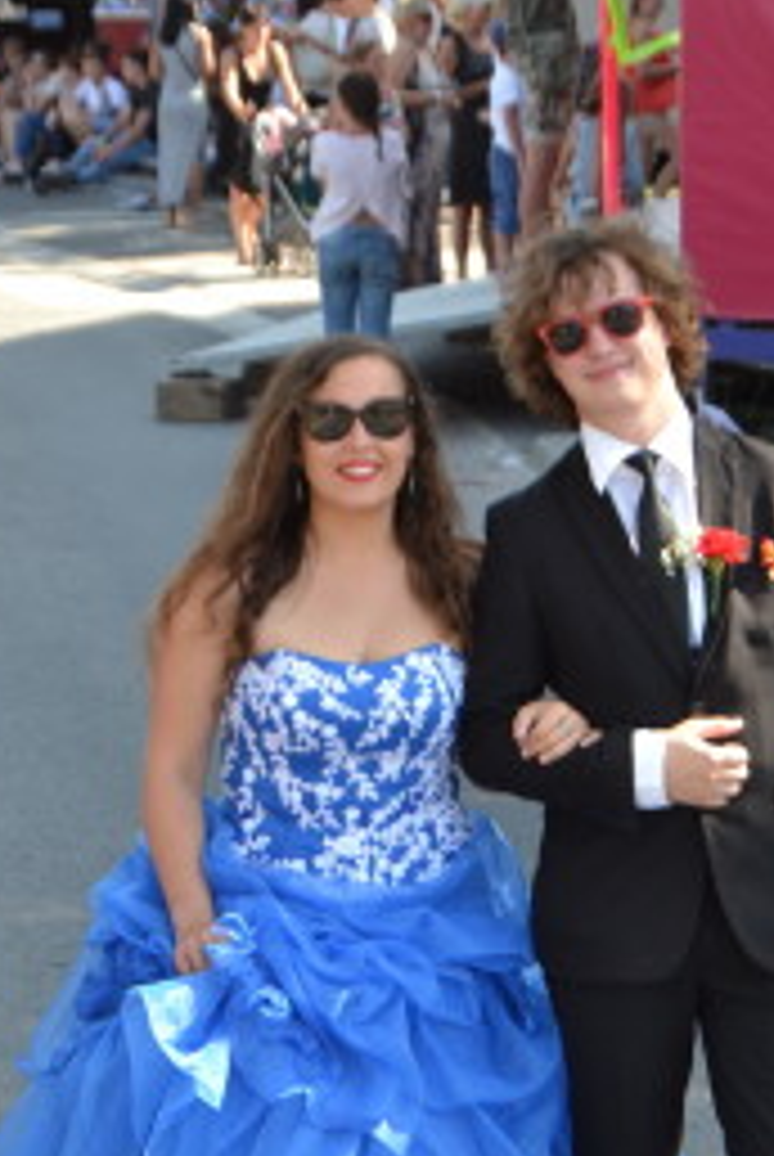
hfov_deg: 8.9
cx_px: 436
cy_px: 774
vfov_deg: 13.3
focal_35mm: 154
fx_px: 4951
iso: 180
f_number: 5.6
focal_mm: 55
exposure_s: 1/125
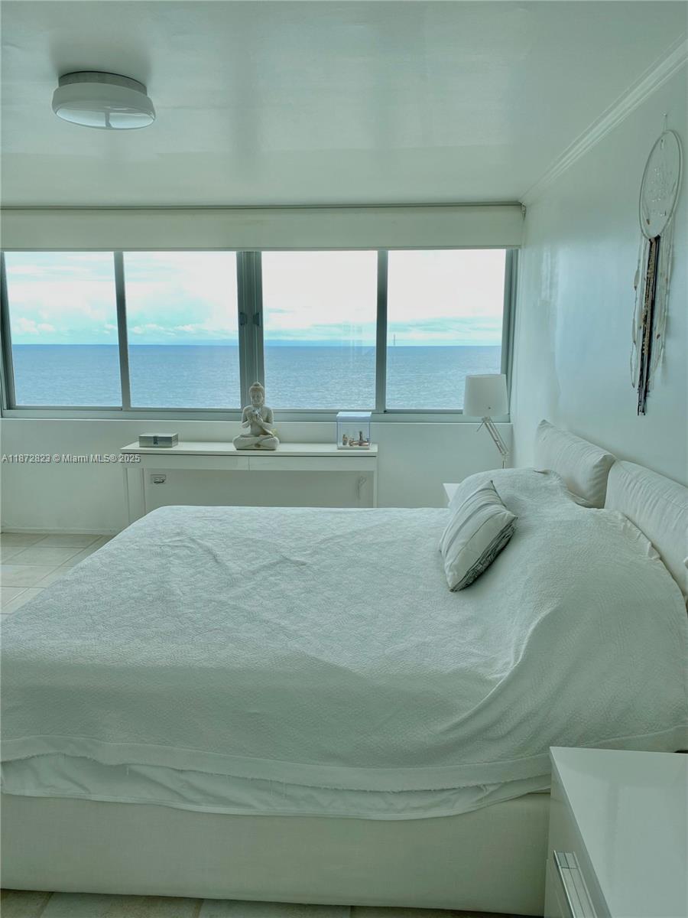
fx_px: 689
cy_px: 459
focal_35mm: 26
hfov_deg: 53.1
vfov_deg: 67.3
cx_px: 344
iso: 32
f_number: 1.8
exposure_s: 1/222
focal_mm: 4.25
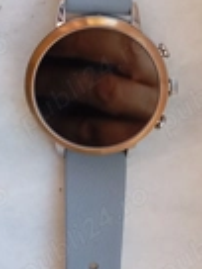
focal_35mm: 82
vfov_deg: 23.8
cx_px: 152
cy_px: 115
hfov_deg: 17.9
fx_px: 638
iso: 331
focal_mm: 4.27
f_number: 1.8
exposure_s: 1/50
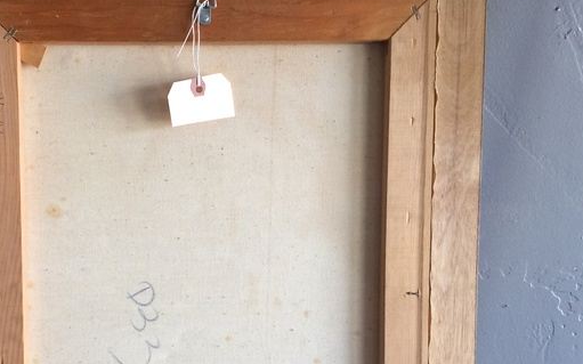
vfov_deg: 22.7
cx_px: 183
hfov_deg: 35.8
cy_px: 312
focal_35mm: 56
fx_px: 889
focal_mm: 4.12
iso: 50
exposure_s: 1/30
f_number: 2.2
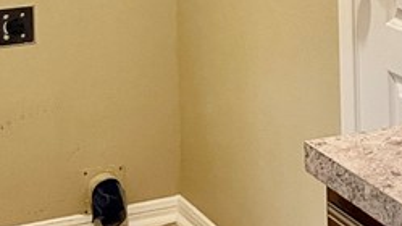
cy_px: -197
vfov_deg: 10.1
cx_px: 194
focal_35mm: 112
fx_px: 1194
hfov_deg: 19.1
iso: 250
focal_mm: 5.1
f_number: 1.6
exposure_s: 1/60
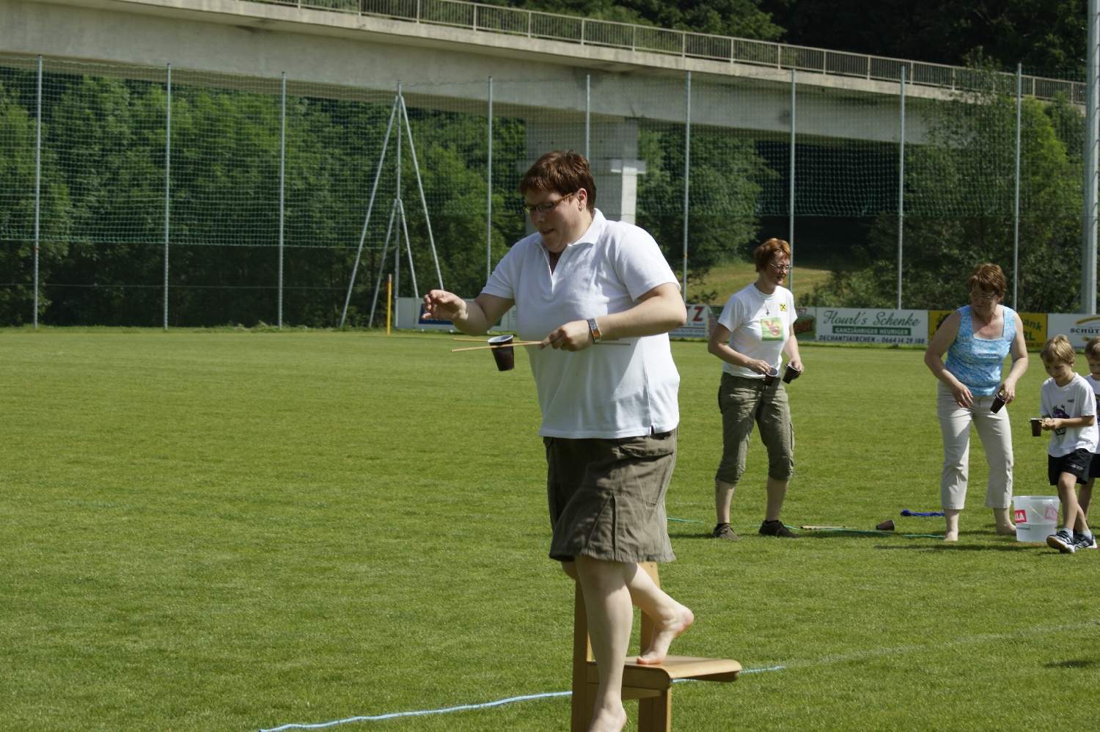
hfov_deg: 18.2
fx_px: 3435
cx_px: 550
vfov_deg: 12.2
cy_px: 366
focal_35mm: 112
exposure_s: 1/320
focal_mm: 75
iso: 100
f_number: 9
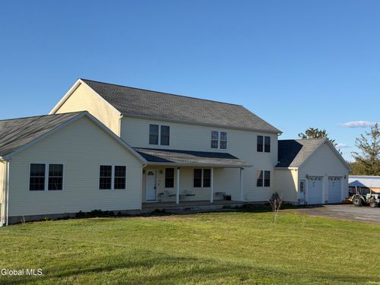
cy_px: 142
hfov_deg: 39.7
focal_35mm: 48
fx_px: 527
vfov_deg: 30.3
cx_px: 190
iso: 64
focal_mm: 6.76
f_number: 1.78
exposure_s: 1/4098
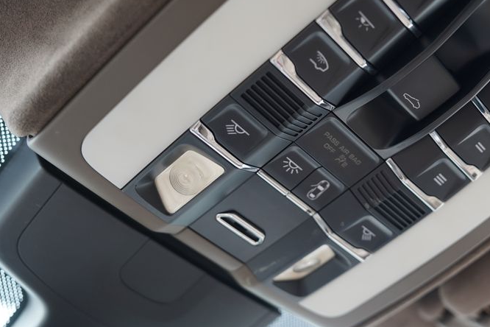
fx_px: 544
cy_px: 149
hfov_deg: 46.5
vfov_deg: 33.4
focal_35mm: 40
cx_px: 374
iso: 250
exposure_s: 1/30
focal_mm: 26
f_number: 2.8
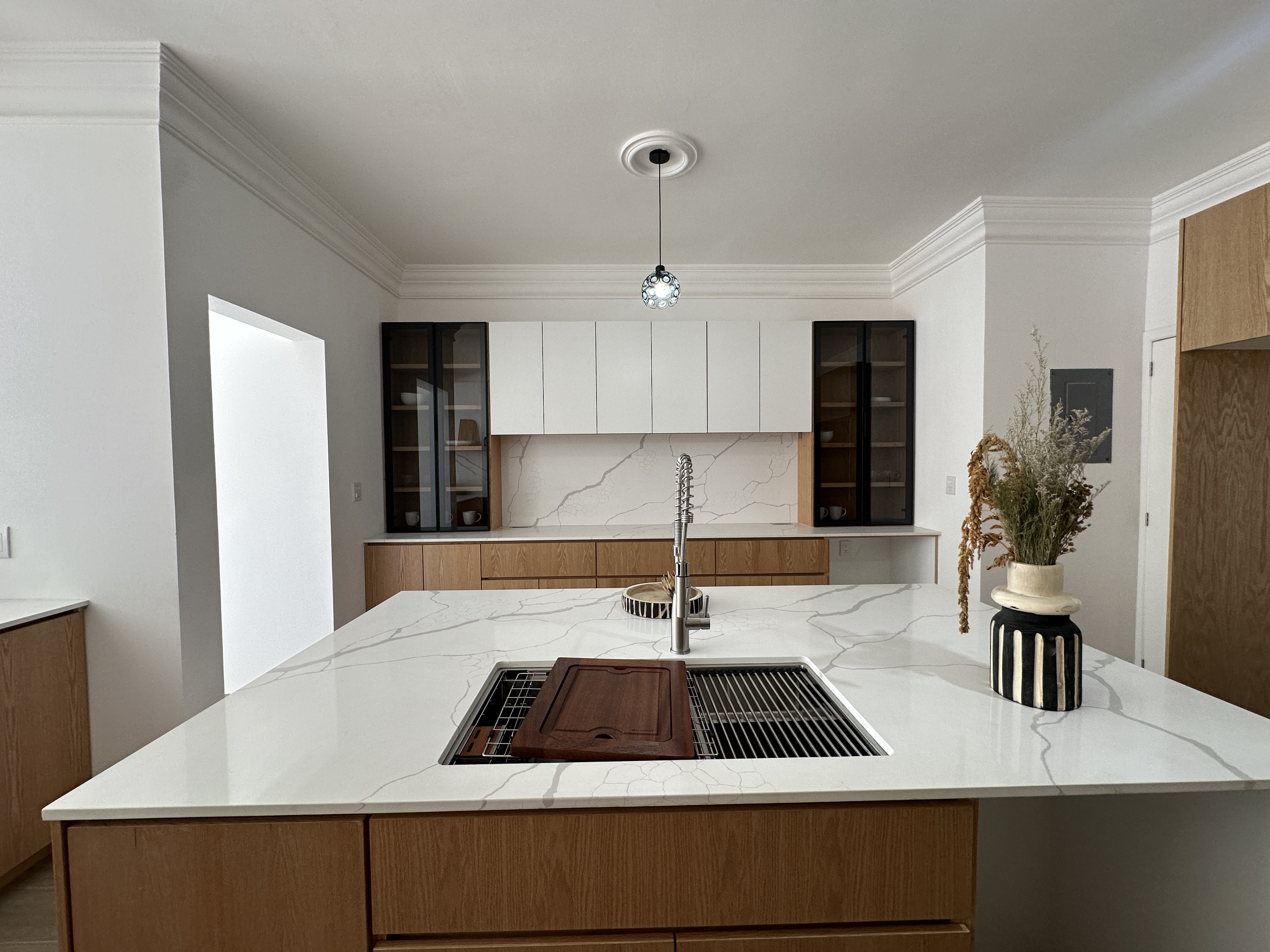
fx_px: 514
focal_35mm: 14
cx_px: 635
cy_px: 476
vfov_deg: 85.7
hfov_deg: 102.1
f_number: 2.2
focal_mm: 2.22
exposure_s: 1/120
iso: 125
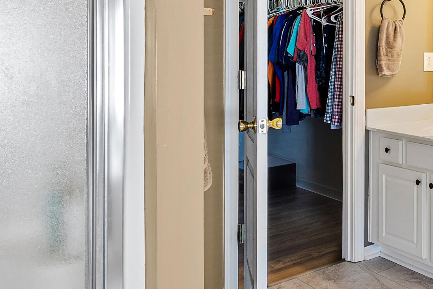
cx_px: 554
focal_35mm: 41
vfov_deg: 31.5
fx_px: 493
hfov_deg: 34.6
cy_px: 46
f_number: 8
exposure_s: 1/2.5
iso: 100
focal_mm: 10
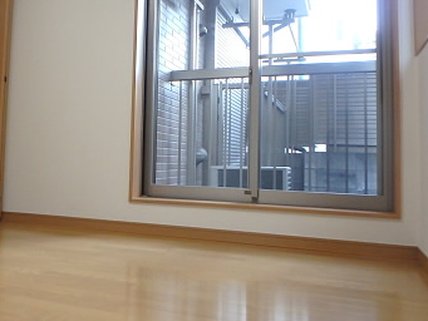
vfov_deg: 41.6
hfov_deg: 53.6
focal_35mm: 34
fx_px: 421
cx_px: 171
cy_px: 129
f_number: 3.5
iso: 640
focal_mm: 3.7
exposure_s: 1/30
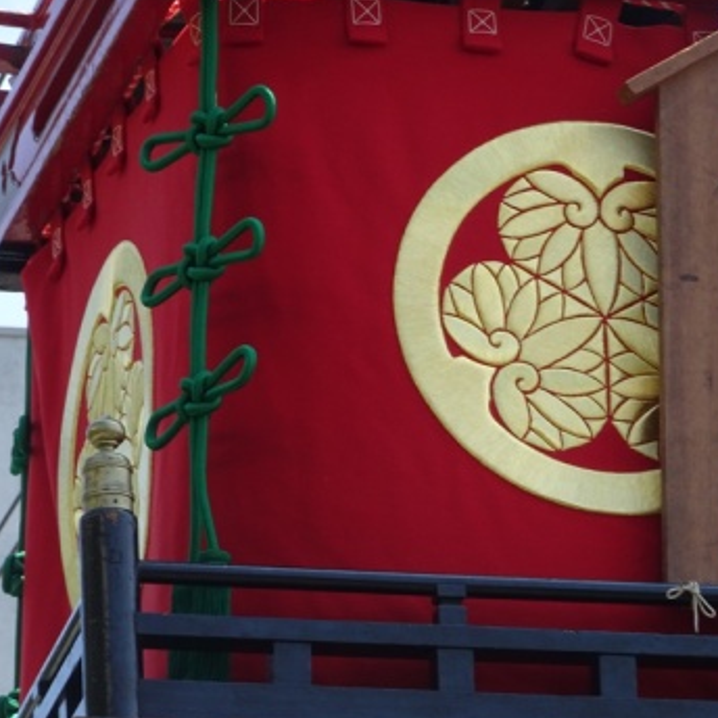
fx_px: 7908
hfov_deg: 5.2
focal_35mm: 337
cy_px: 364
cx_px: 499
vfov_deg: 5.2
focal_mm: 44.78
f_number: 6.3
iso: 125
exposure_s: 1/250
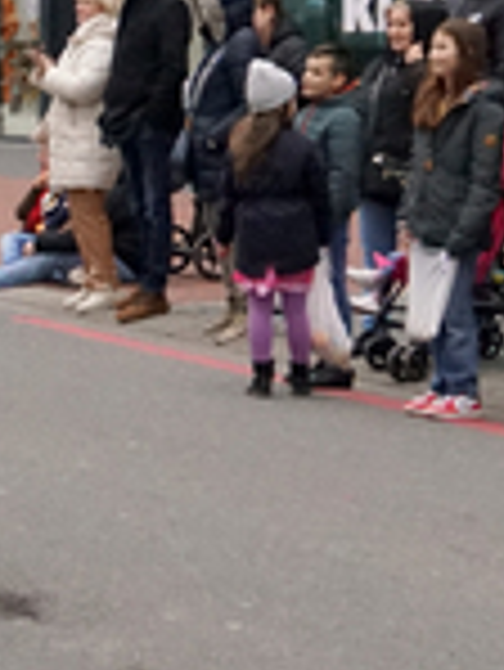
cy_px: 297
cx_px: -176
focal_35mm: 139
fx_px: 2695
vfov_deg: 14.2
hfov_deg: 10.4
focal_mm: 24
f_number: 4
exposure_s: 1/2000
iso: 2500
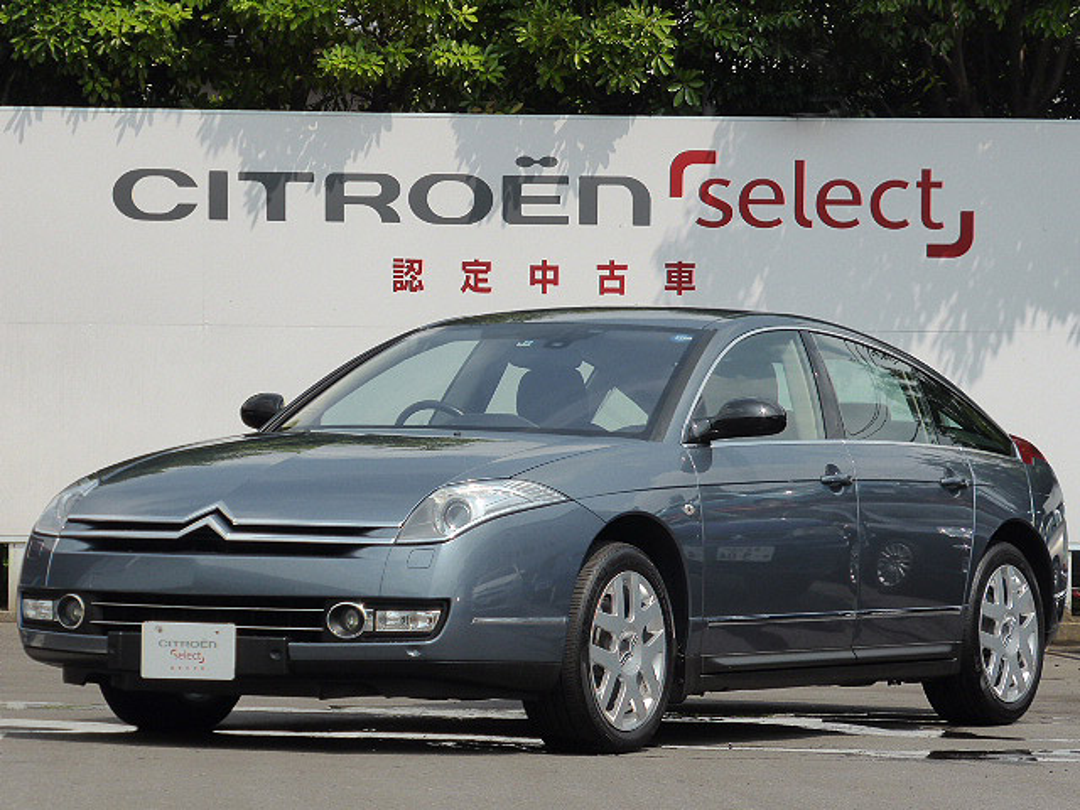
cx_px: 540
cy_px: 405
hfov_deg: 12.3
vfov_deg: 9.3
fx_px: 4992
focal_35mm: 160
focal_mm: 25.9
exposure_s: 1/1000
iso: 200
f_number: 5.4
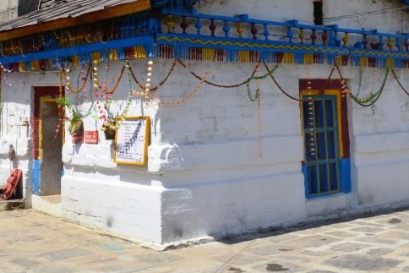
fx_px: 648
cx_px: 198
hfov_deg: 35.0
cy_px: 41
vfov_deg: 23.3
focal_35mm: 57
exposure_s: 1/125
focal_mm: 18
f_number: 11
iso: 110
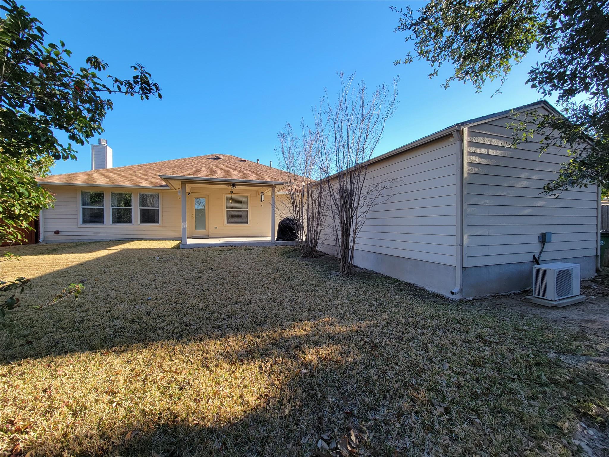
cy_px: 228
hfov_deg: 106.2
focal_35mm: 13
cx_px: 304
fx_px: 229
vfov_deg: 89.9
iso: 50
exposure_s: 1/511
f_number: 2.2
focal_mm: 2.2
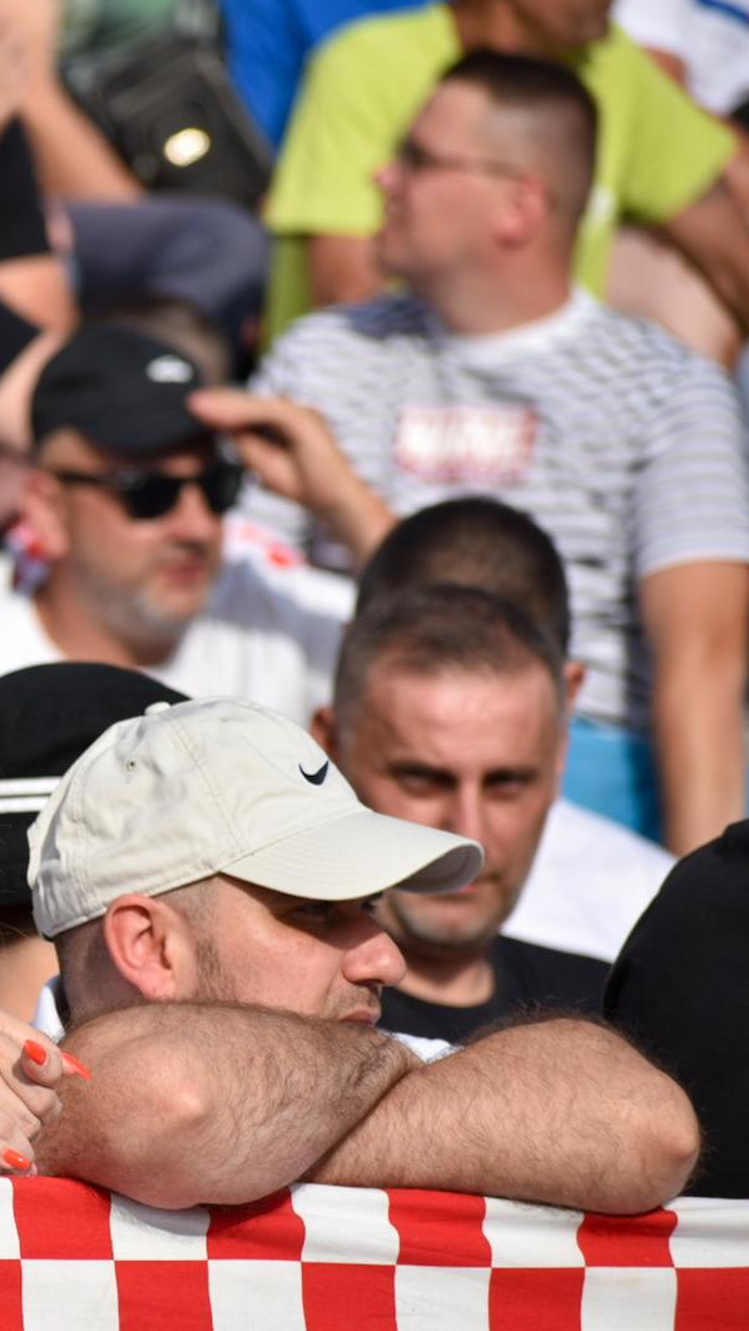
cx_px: -223
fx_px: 12940
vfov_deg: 5.9
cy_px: 664
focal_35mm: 367
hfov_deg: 3.3
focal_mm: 155
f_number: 5
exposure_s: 1/800
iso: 100
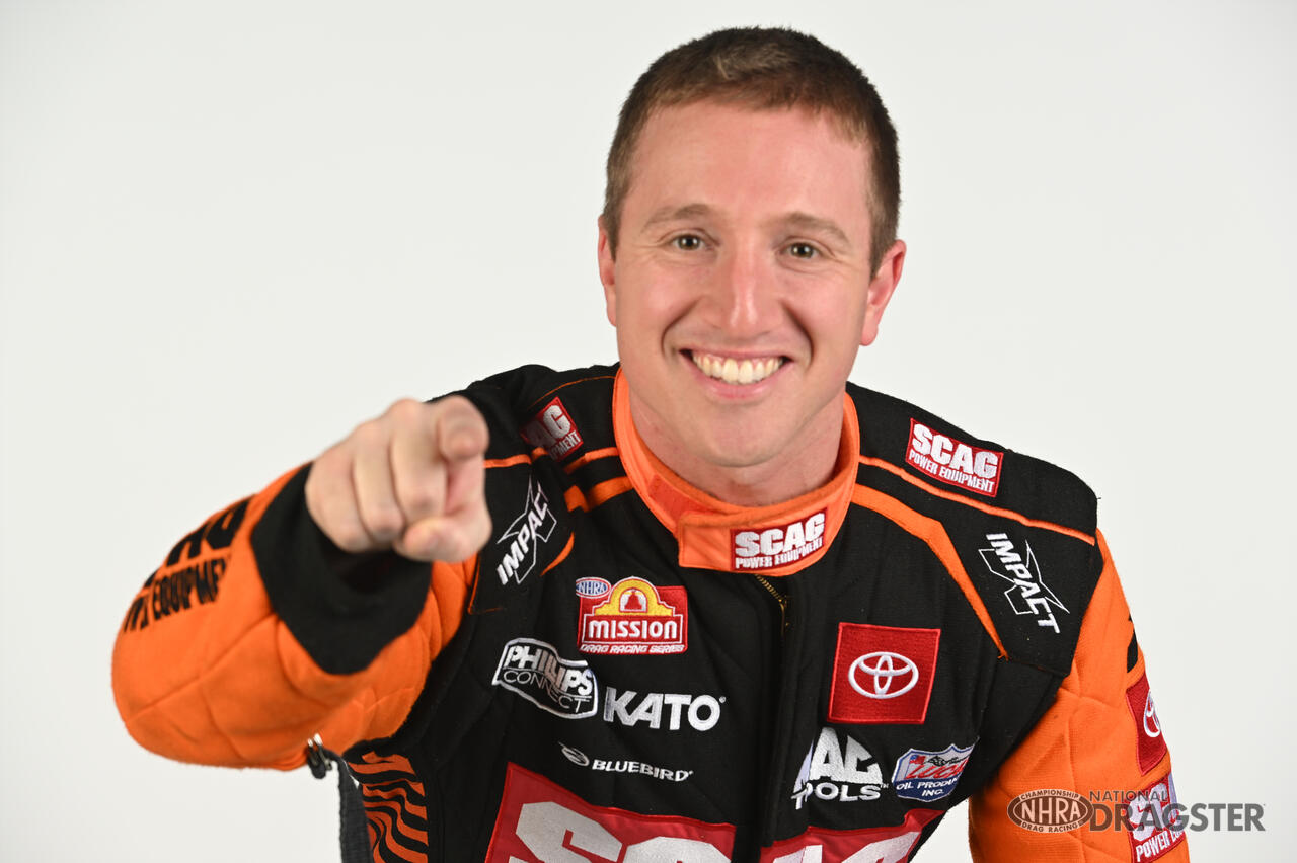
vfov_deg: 8.6
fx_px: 5761
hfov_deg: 12.8
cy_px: 432
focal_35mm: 160
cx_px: 648
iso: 200
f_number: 8
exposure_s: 1/160
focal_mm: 160
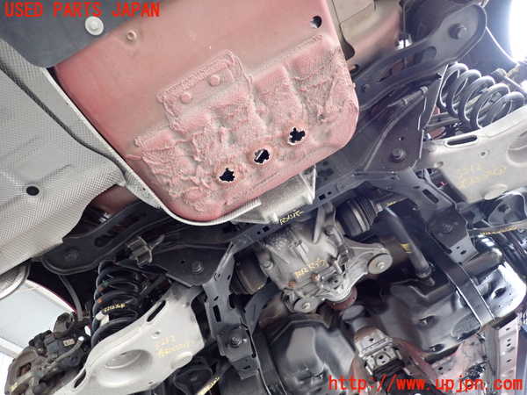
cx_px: 264
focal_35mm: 25
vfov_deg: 54.9
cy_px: 198
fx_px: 381
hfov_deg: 69.4
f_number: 2
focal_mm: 4.5
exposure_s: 1/125
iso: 500
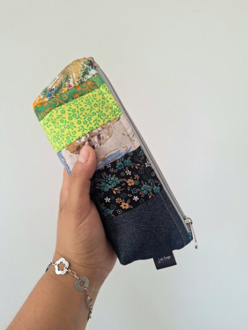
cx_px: 124
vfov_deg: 73.9
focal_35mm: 23
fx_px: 220
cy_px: 165
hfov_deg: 58.9
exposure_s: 1/60.2
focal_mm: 5.54
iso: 80
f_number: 1.8
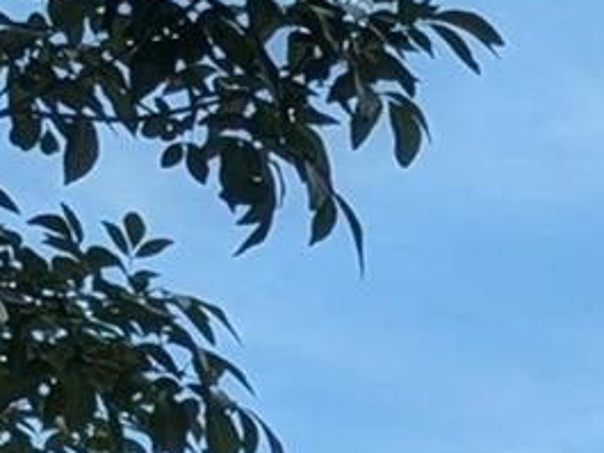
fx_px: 3229
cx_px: 1586
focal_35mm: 185
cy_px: 1352
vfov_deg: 7.2
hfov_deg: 9.2
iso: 24
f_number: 1.68
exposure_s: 1/917
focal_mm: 6.9
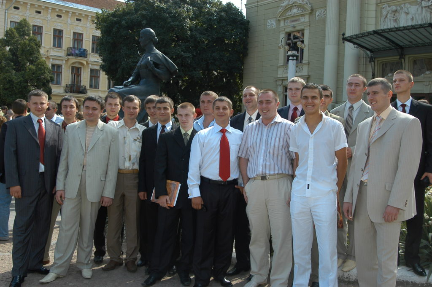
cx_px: 216
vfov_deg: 36.8
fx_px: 432
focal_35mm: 36
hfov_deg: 53.2
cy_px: 144
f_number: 8
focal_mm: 24
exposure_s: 1/180
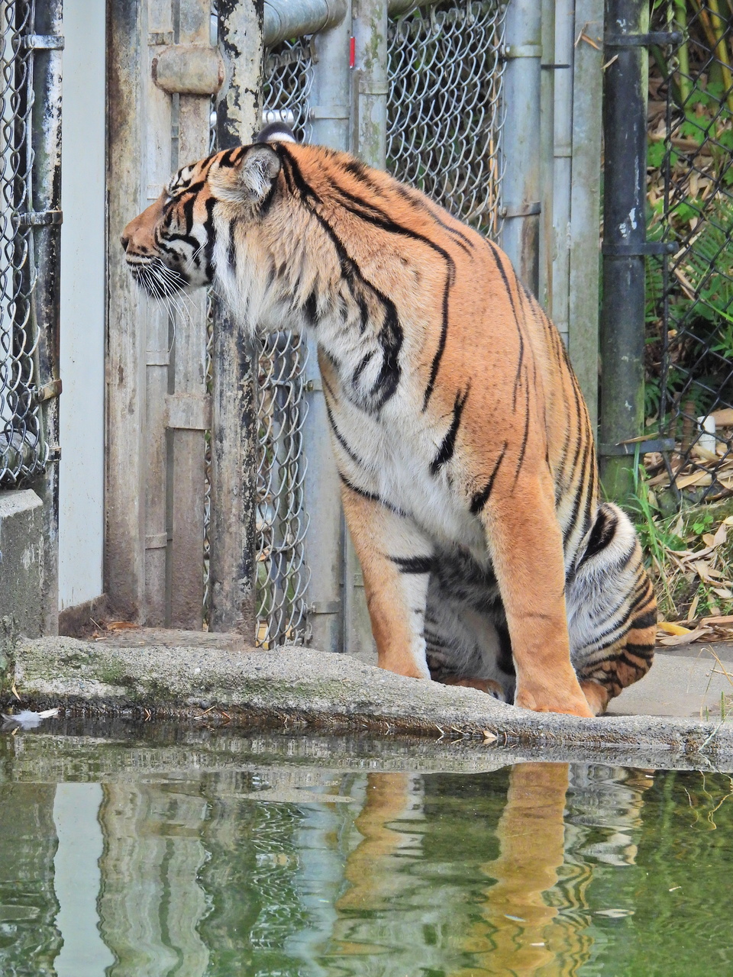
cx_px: 366
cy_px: 488
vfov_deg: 3.1
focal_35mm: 650
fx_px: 18352
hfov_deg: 2.3
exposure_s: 1/250
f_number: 5.6
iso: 560
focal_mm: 116
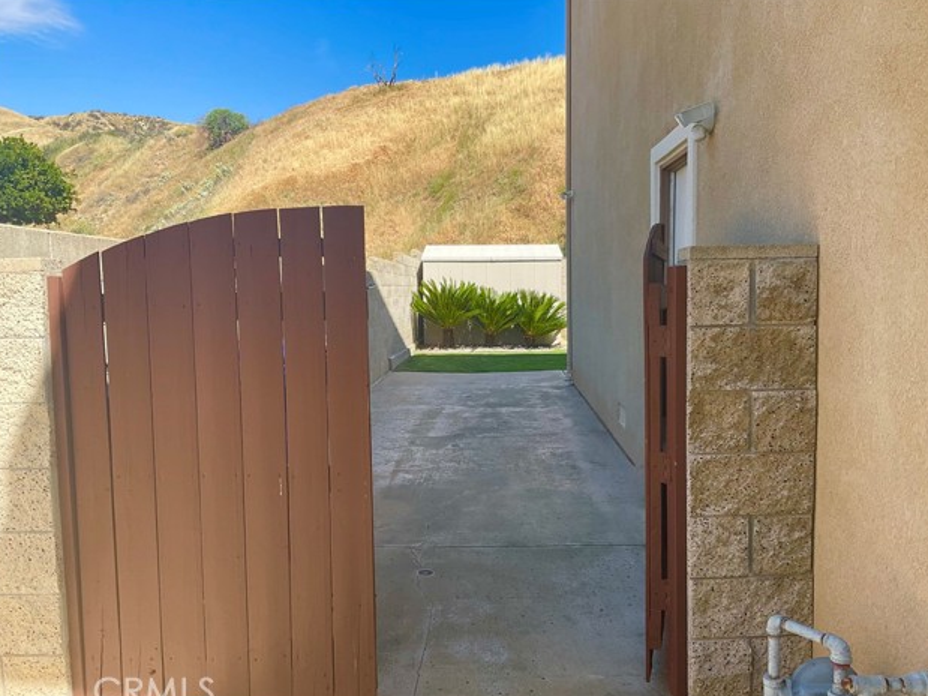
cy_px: 352
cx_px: 469
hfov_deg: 60.0
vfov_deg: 46.8
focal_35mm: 30
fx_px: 804
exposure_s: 1/978
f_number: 1.8
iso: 16
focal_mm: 3
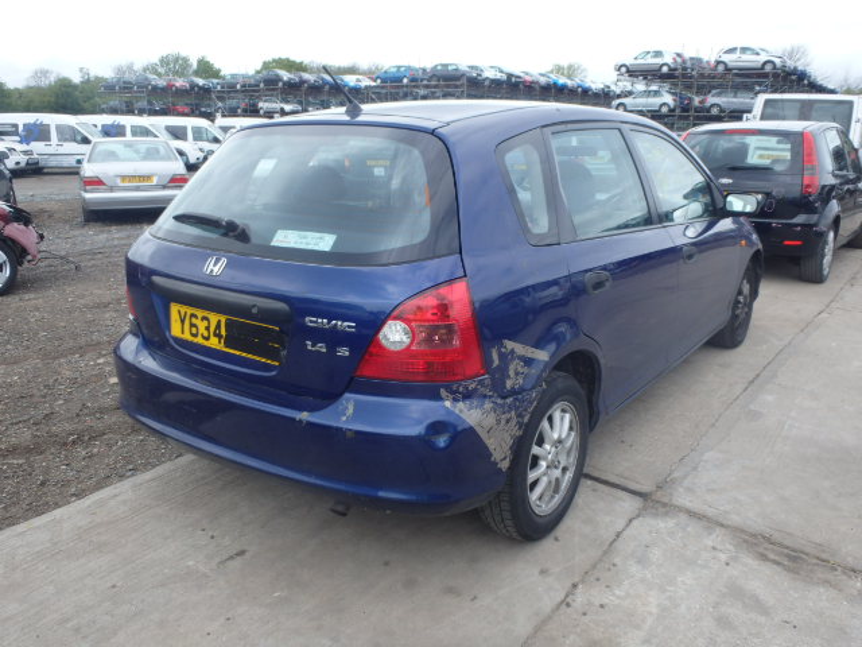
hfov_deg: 63.4
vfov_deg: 49.7
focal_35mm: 28
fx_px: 697
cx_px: 431
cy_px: 324
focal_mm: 5
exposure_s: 1/400
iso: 125
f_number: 3.9
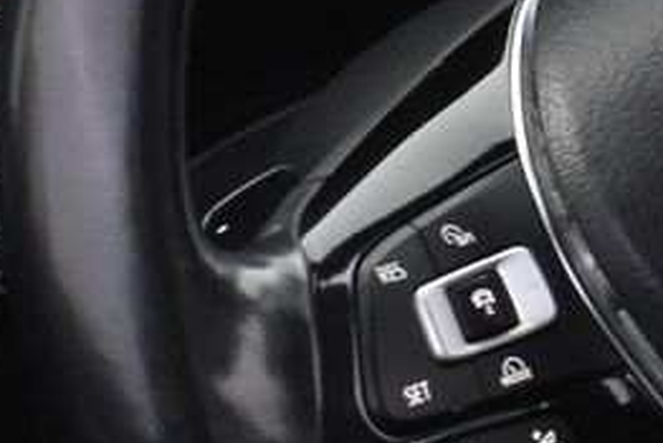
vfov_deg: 8.2
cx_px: 777
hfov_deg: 12.0
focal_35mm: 167
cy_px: 203
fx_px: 3077
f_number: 5.6
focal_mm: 18
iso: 1250
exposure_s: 1/10
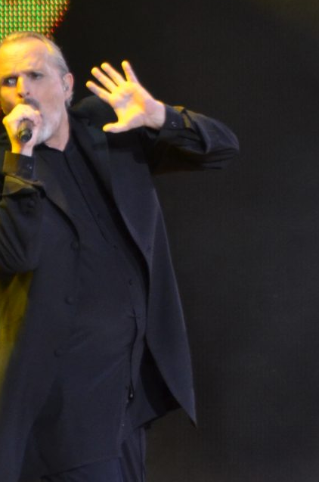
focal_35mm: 965
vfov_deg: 2.1
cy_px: 329
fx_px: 12882
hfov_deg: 1.4
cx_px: 50
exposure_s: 1/125
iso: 1000
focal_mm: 200
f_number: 5.6
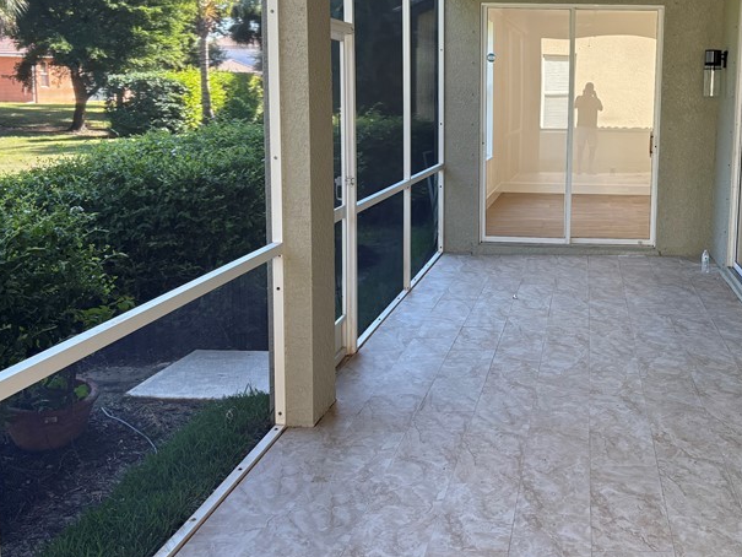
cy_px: 218
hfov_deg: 41.8
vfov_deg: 32.8
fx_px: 943
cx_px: 549
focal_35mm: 44
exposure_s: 1/238
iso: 80
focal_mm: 5.96
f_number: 1.6
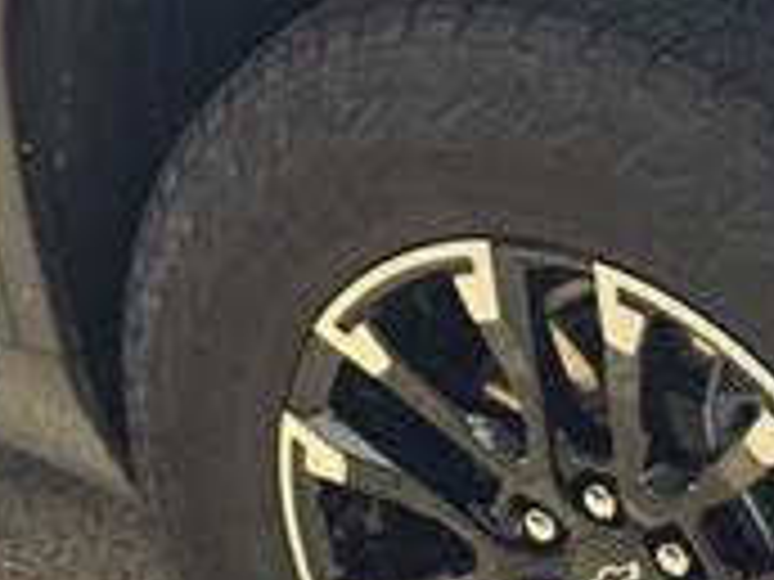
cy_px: 414
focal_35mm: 141
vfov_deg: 10.5
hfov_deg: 13.7
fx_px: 3153
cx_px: 814
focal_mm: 6.76
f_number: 1.78
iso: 640
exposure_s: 1/30
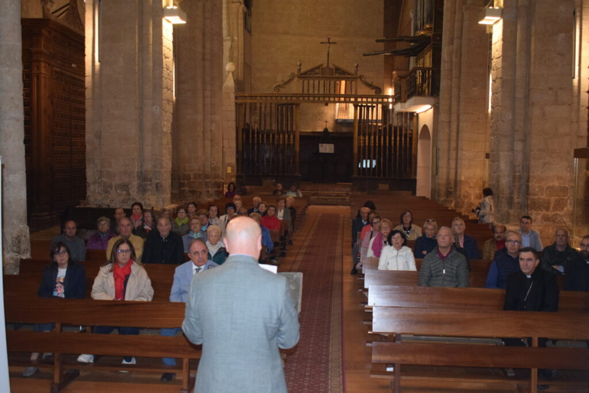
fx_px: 687
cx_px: 294
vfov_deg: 31.9
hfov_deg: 46.4
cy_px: 196
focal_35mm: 42
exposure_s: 1/60
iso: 2000
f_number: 4.2
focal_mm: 28
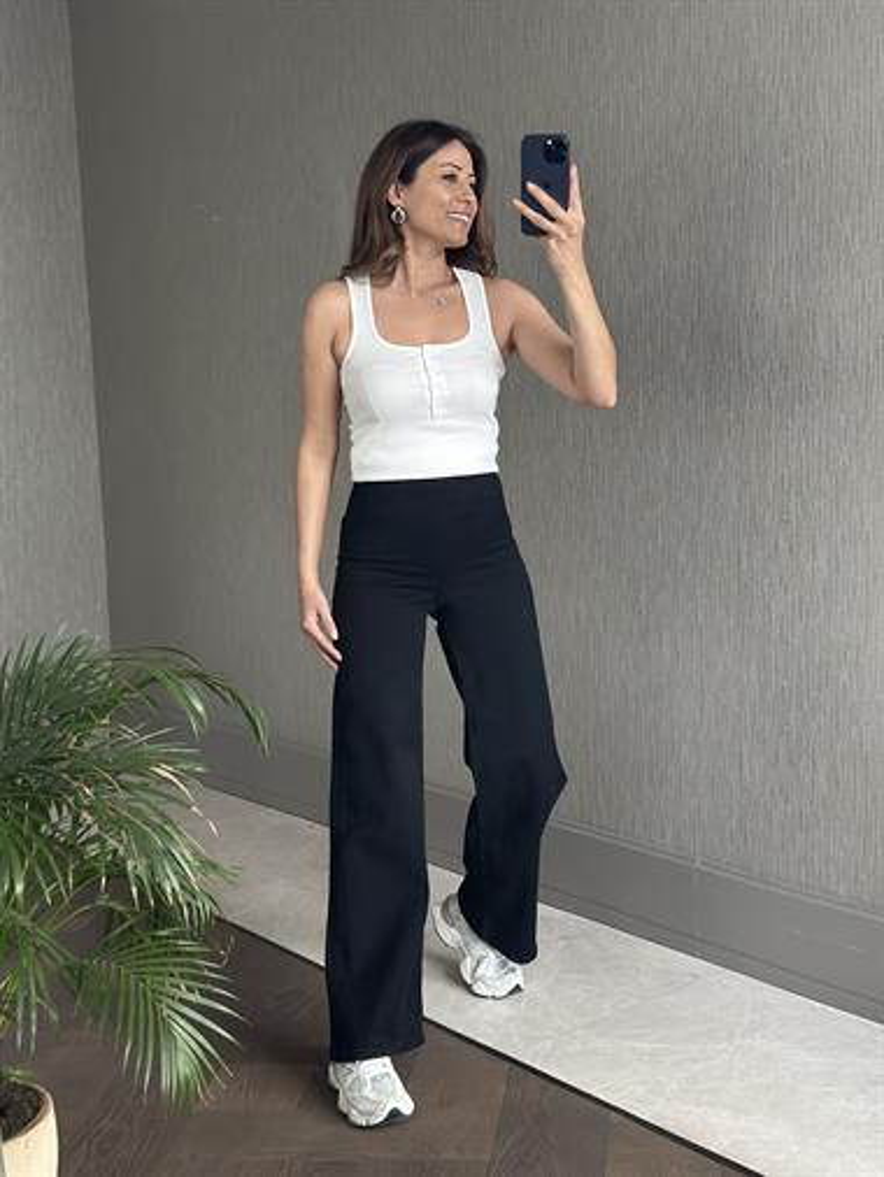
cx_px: 442
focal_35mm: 48
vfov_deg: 39.6
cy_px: 588
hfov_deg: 30.3
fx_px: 1633
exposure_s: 1/50
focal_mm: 6.86
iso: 400
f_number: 1.78
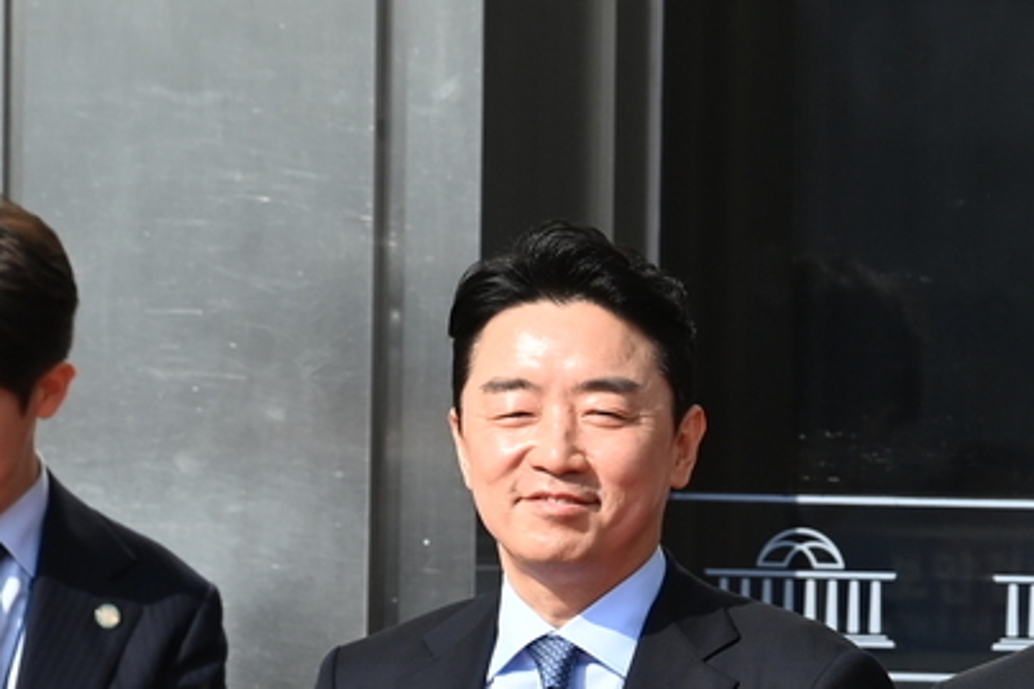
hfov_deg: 3.0
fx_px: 19895
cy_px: 803
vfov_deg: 2.0
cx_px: 1188
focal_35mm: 693
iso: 400
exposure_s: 1/800
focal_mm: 200
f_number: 8
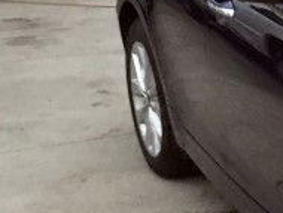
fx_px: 1277
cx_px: 584
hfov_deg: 11.3
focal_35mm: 156
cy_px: 110
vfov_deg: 9.5
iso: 125
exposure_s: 1/30
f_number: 2.2
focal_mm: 4.15
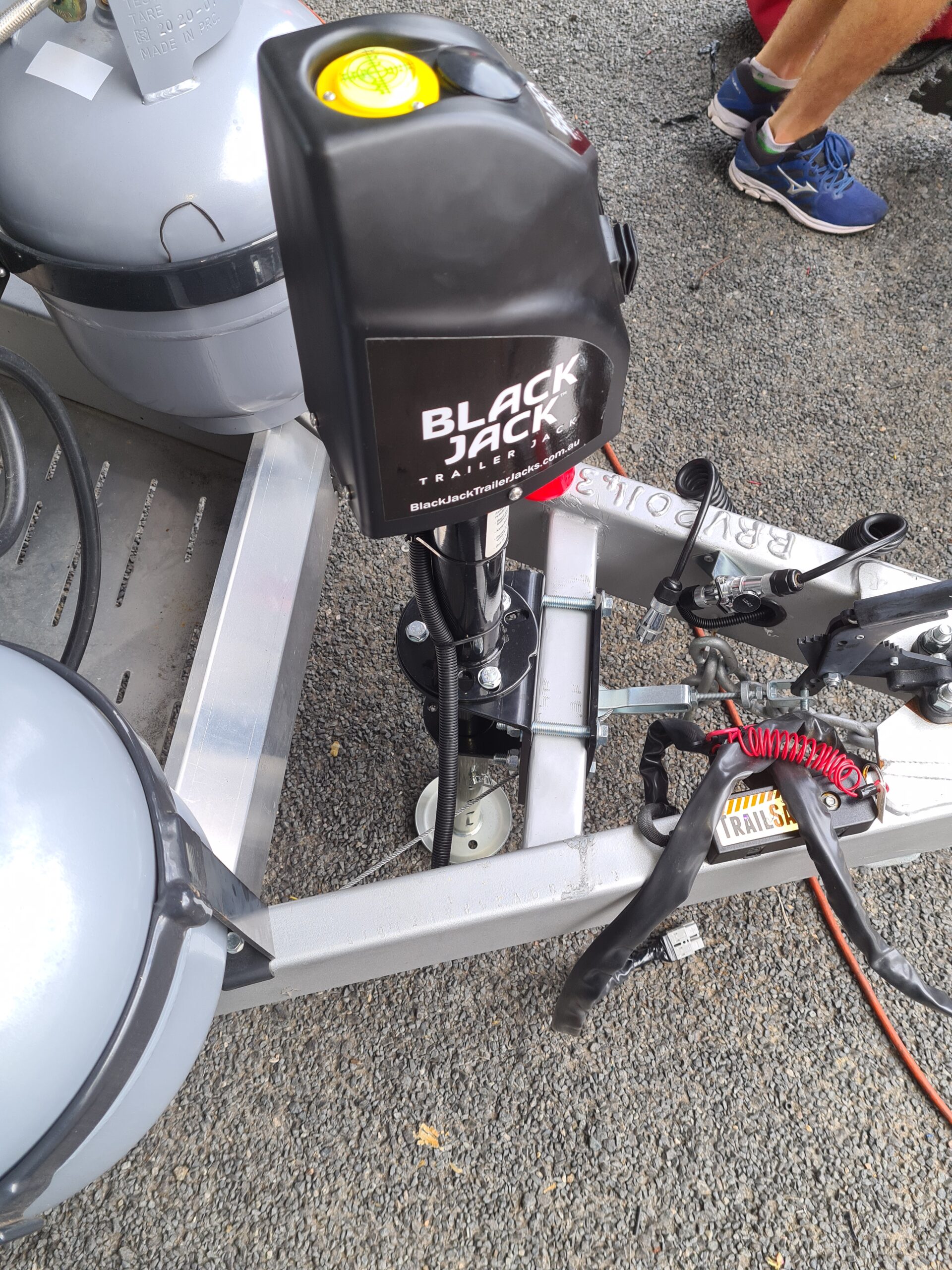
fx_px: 953
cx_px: 476
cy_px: 635
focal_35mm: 26
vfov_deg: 67.3
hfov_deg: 53.1
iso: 50
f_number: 1.8
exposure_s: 1/239
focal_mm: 5.4
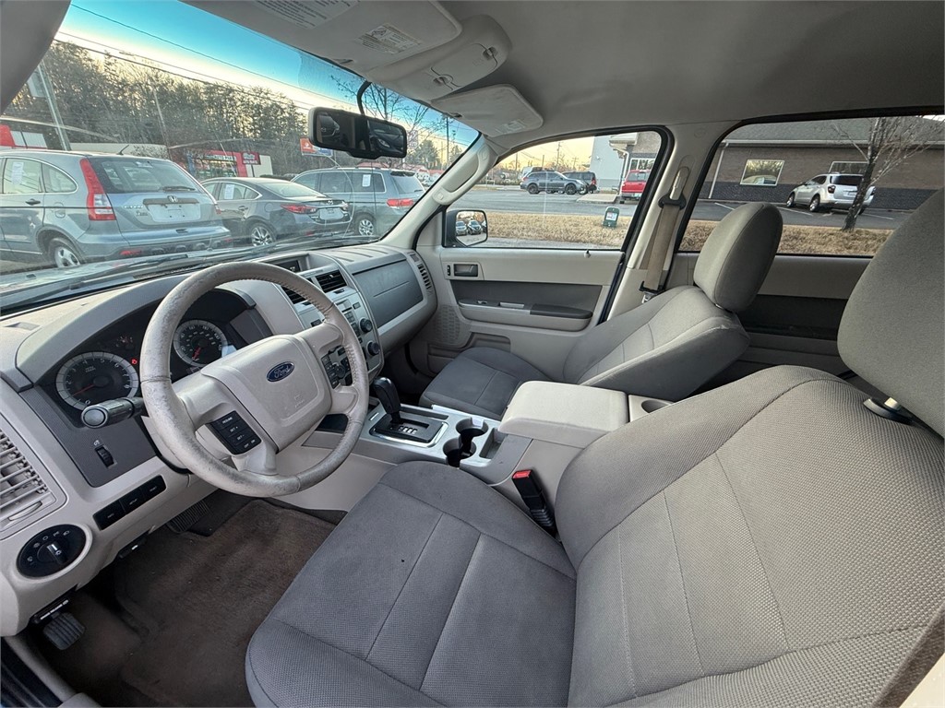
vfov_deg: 85.7
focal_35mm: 14
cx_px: 472
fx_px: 382
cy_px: 354
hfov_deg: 102.1
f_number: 2.2
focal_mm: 2.22
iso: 200
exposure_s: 1/99
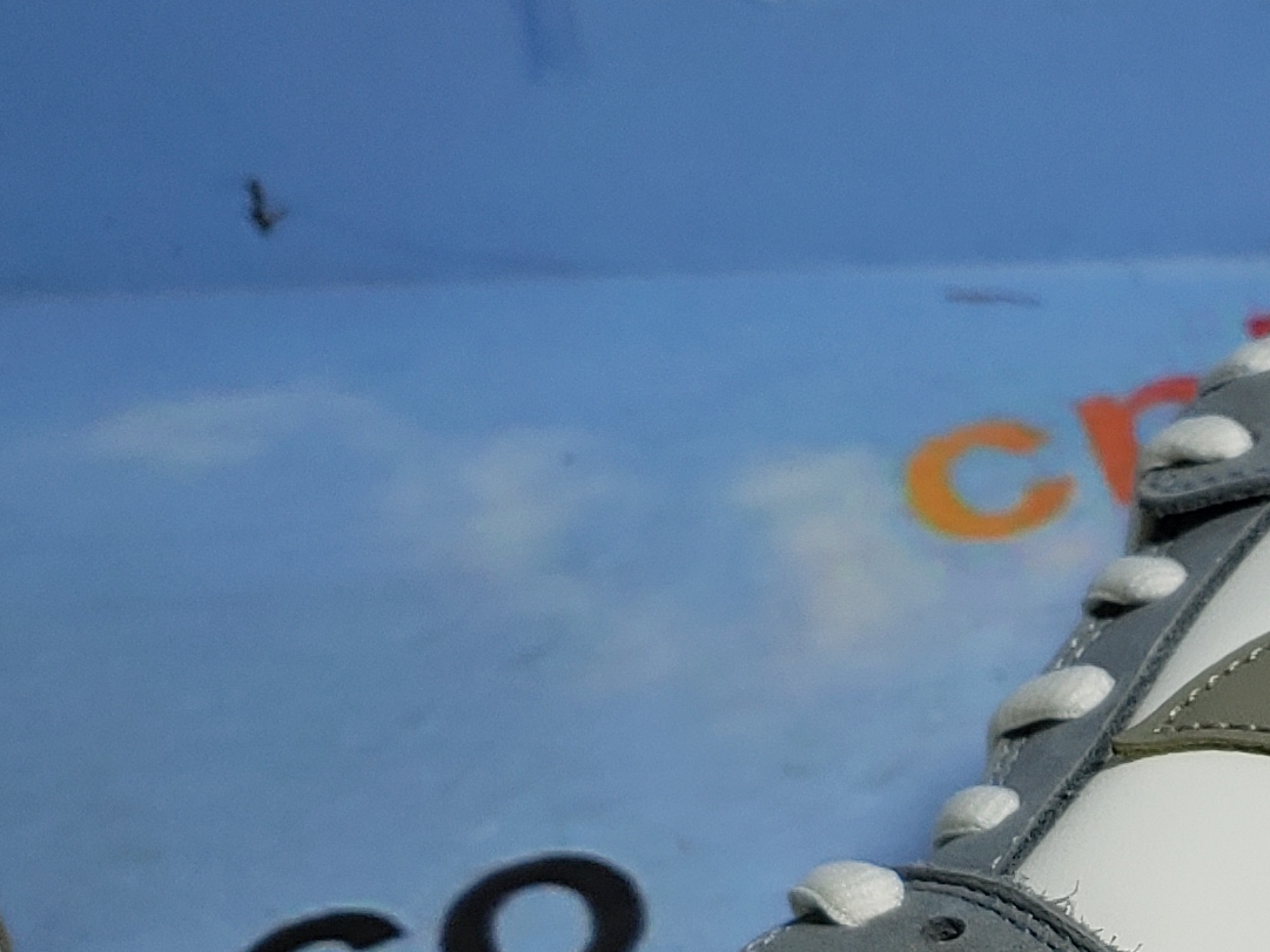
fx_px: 3559
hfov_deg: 18.7
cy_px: 1183
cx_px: 1684
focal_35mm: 97
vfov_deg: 14.7
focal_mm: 4.3
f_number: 1.5
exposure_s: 1/726
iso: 50
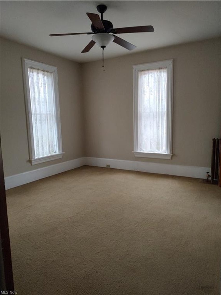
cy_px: 148
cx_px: 110
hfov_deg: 56.8
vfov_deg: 71.6
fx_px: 204
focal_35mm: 24
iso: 1680
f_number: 1.9
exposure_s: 1/40
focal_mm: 5.88
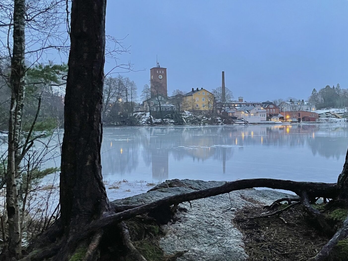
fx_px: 372
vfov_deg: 38.7
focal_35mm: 37
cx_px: 224
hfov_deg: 49.5
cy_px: 138
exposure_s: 1/40
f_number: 1.6
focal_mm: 4.2
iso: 640
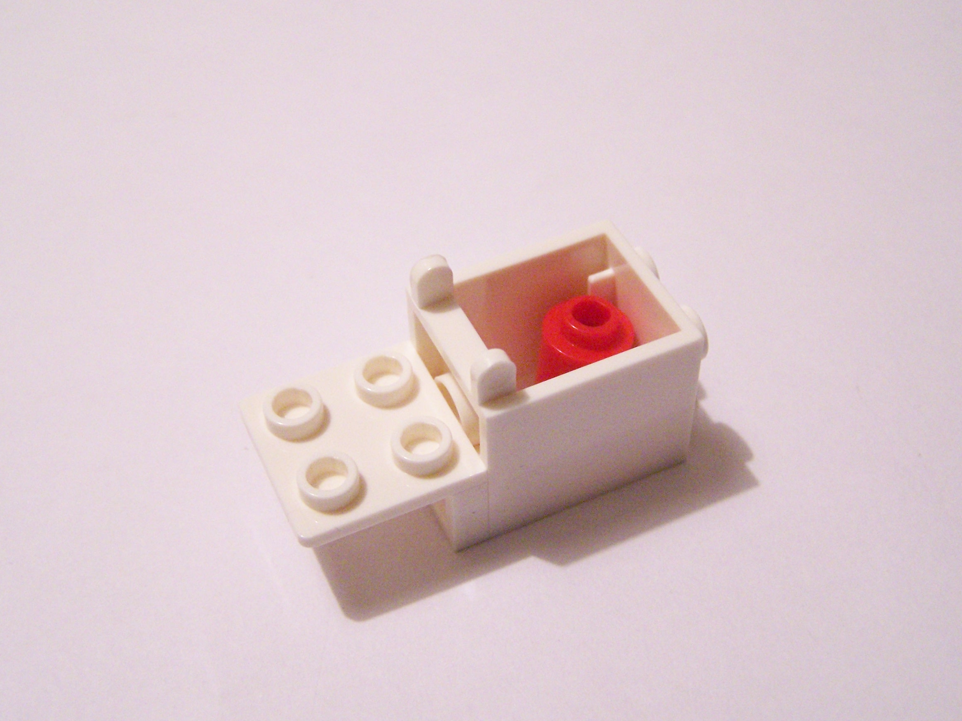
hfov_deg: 36.2
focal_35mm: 53
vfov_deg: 27.5
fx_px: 1473
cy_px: 342
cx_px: 487
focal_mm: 8
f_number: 3
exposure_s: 1/15
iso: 400
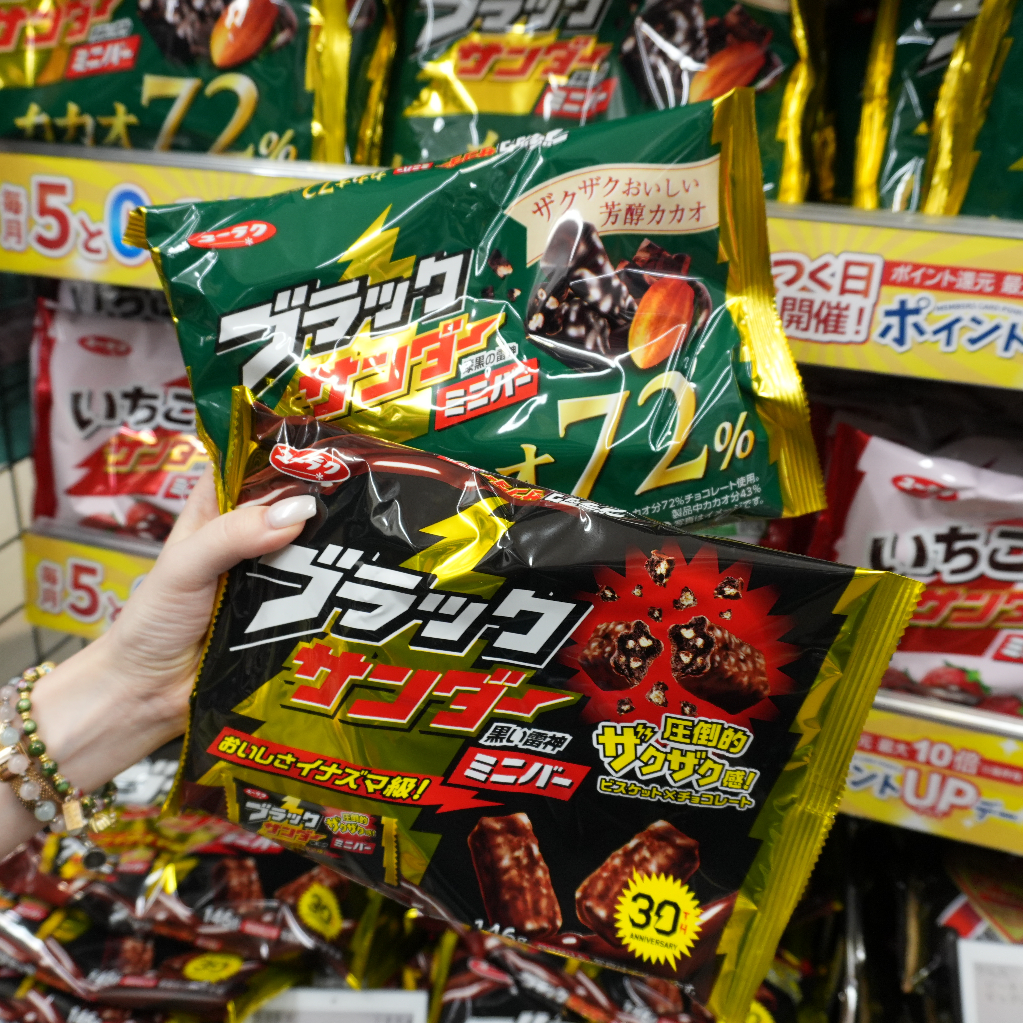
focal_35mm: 31
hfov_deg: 52.5
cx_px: 473
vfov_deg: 52.5
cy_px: 511
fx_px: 1036
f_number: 4
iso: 640
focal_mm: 16
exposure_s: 1/60
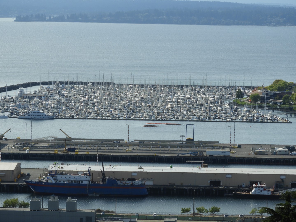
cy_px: 111
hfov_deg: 9.9
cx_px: 148
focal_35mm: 200
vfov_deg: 7.4
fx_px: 1710
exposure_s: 1/800
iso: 100
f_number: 5.3
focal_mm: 35.8
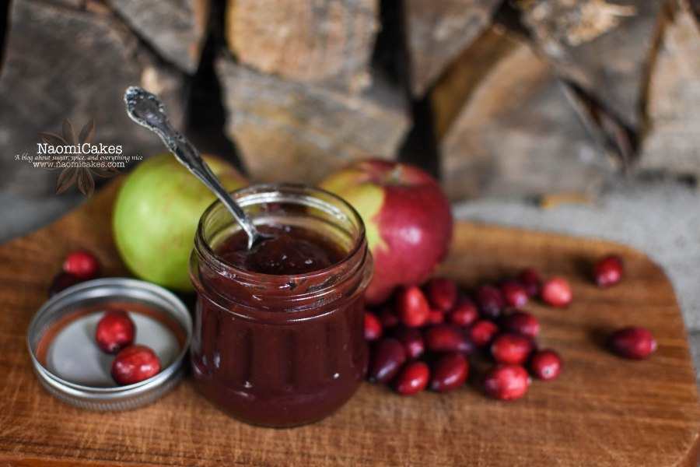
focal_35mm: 52
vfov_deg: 25.8
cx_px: 350
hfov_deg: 37.9
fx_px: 1021
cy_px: 234
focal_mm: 35
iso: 1250
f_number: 2.2
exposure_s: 1/100
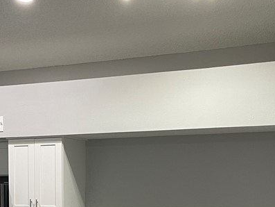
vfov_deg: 21.1
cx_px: 33
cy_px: 215
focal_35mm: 67
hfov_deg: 28.0
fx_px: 532
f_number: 1.6
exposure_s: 1/60
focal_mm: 5.1
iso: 125
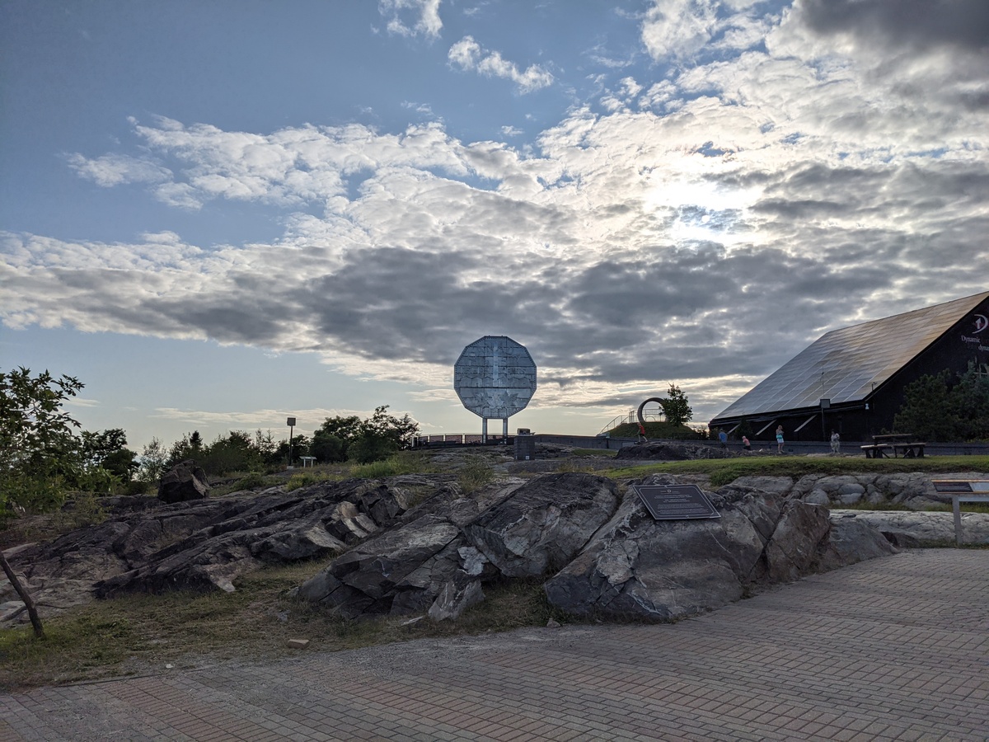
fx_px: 771
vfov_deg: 51.4
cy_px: 371
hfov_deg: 65.3
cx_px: 494
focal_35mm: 27
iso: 80
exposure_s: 1/23256
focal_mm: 4.38
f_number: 1.73
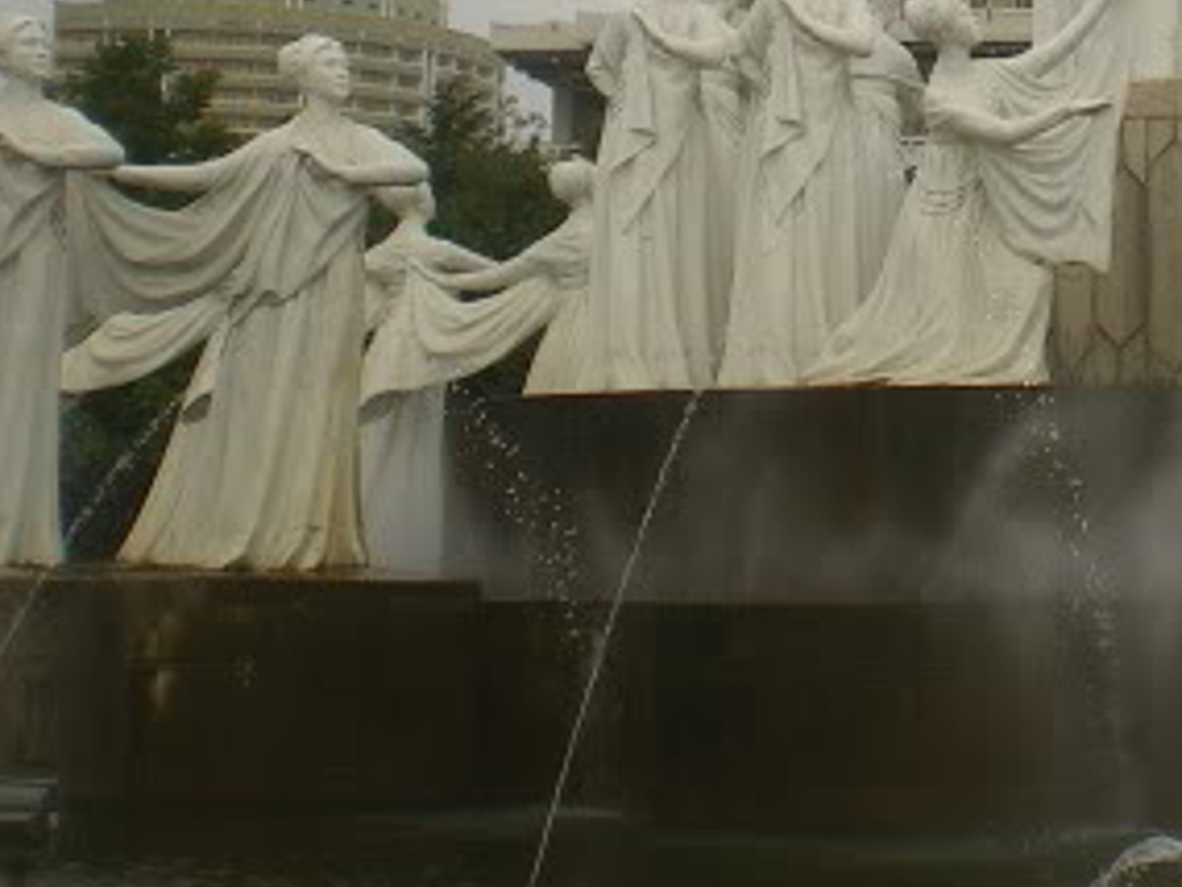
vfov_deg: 14.0
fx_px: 3450
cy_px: -290
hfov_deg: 18.9
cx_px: 1186
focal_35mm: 101
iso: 50
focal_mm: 6.3
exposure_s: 1/250
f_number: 4.6
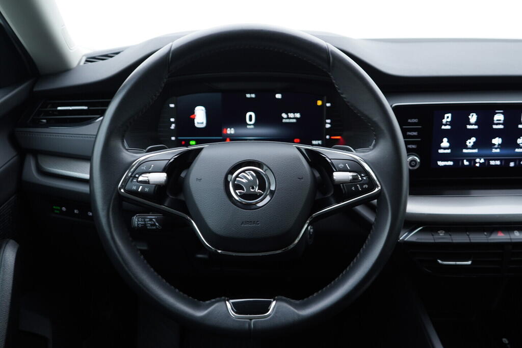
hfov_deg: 53.1
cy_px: 174
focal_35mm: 36
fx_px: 522
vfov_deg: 36.9
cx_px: 261
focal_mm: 24
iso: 200
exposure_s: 1/40
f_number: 2.8
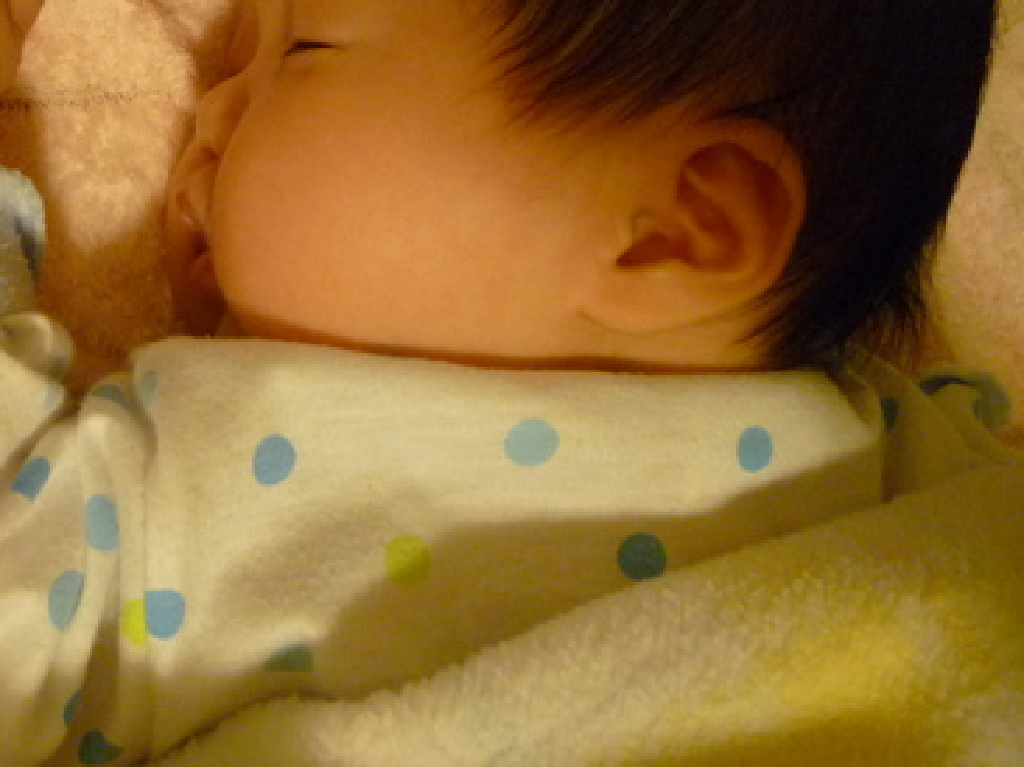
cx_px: 263
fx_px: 1212
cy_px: 221
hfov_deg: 44.4
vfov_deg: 34.6
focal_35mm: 41
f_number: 2.8
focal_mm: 4.4
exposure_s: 1/30
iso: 400
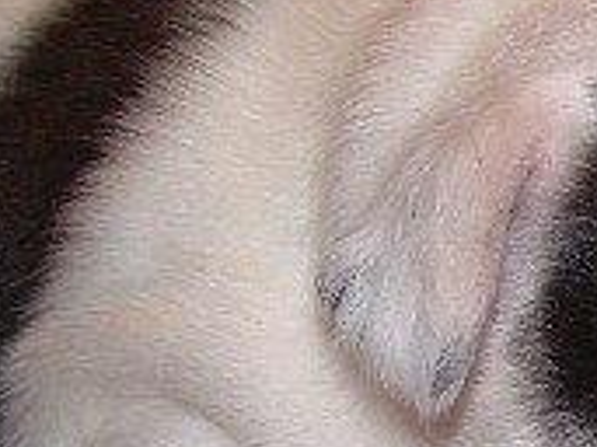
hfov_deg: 13.4
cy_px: 402
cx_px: 796
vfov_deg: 10.4
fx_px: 2447
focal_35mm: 142
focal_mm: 6.3
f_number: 2.8
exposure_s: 1/60
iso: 50
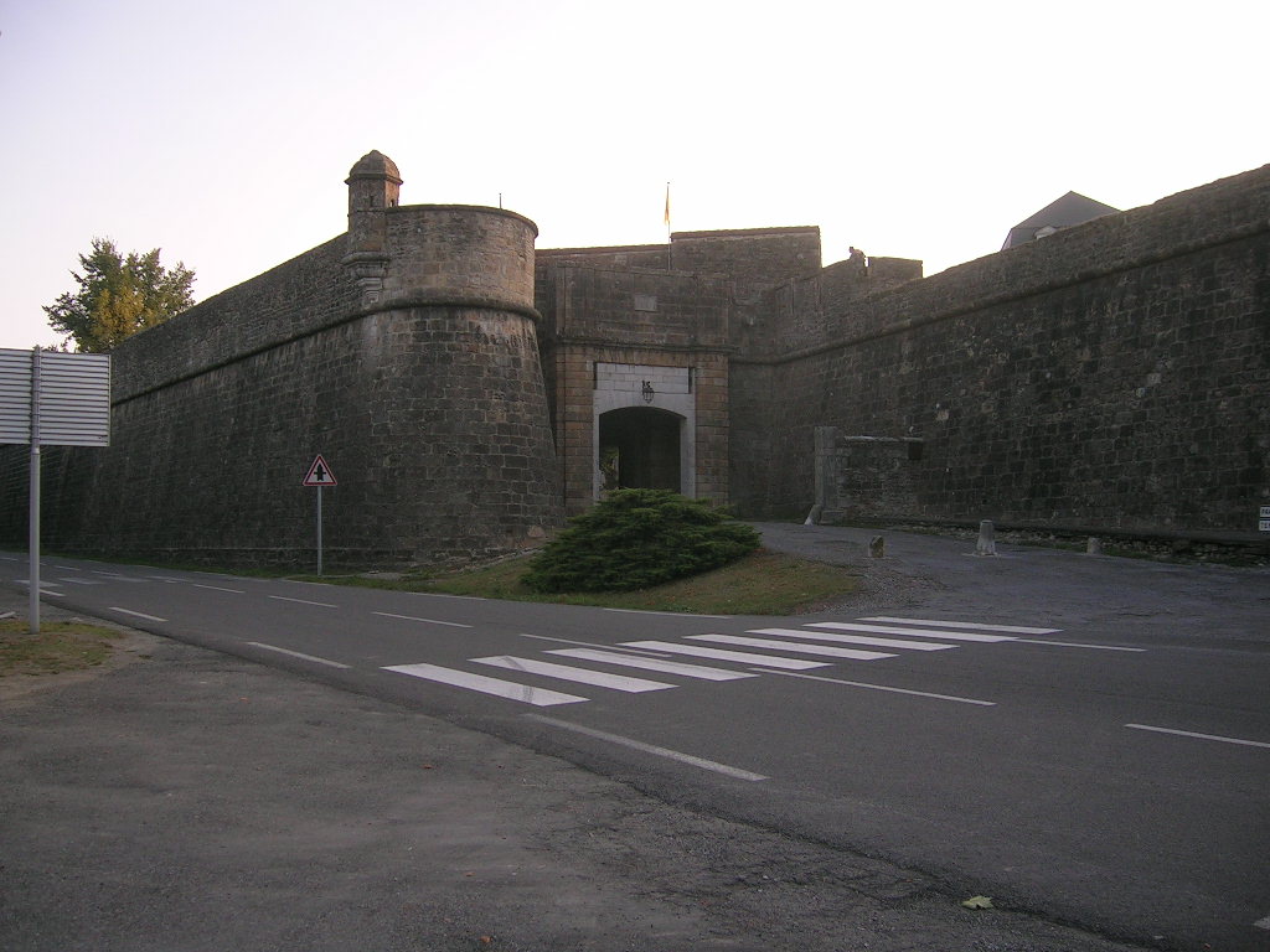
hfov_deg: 52.6
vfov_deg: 40.7
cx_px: 635
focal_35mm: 35
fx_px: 1284
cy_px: 476
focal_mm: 5.4
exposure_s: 1/299
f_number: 2.8
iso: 50
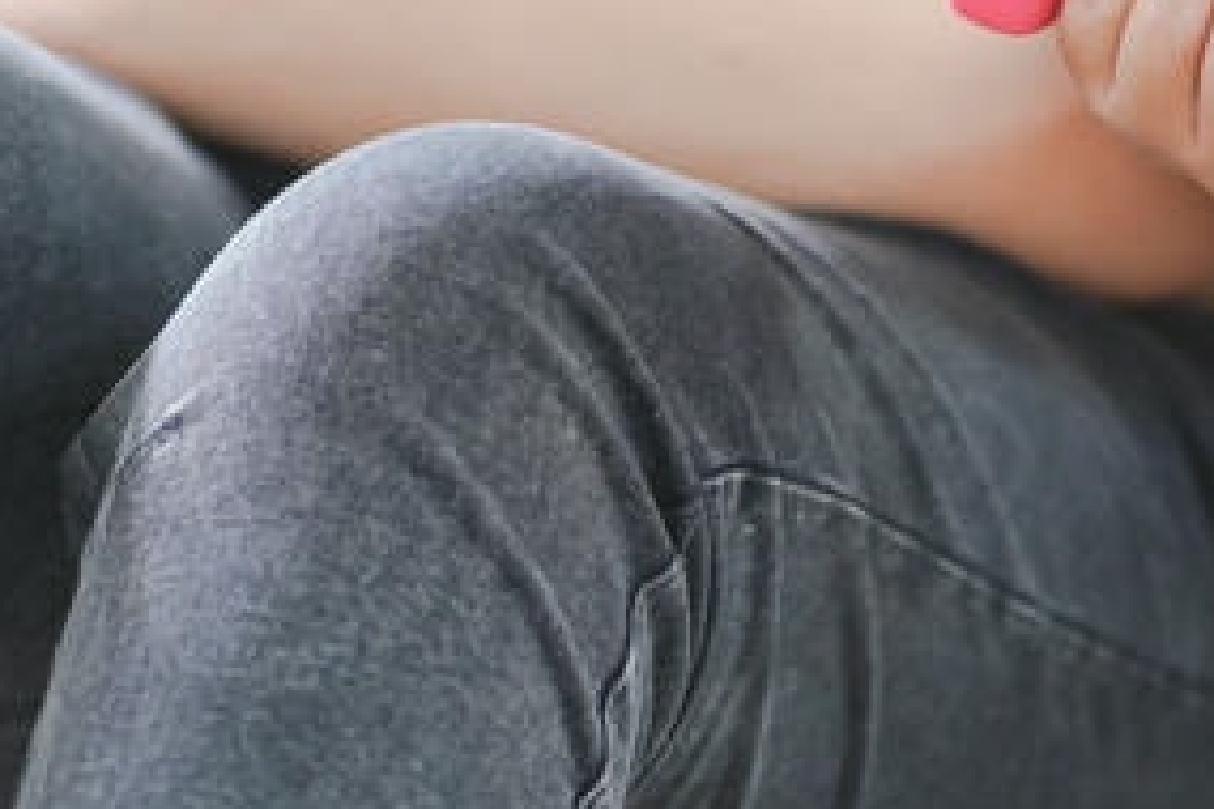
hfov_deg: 6.9
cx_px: 268
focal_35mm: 298
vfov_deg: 4.6
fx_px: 10048
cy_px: 543
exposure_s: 1/160
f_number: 2
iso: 500
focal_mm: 85
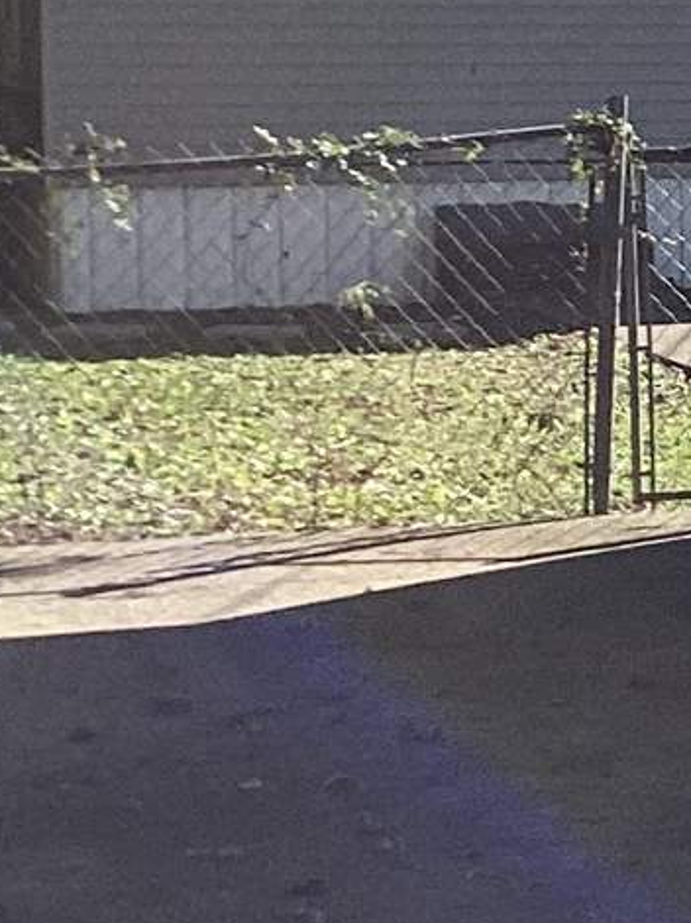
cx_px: 1525
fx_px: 4049
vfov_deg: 13.0
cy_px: 259
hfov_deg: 9.0
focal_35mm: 152
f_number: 2.4
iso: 25
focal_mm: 3.3
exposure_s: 1/1072
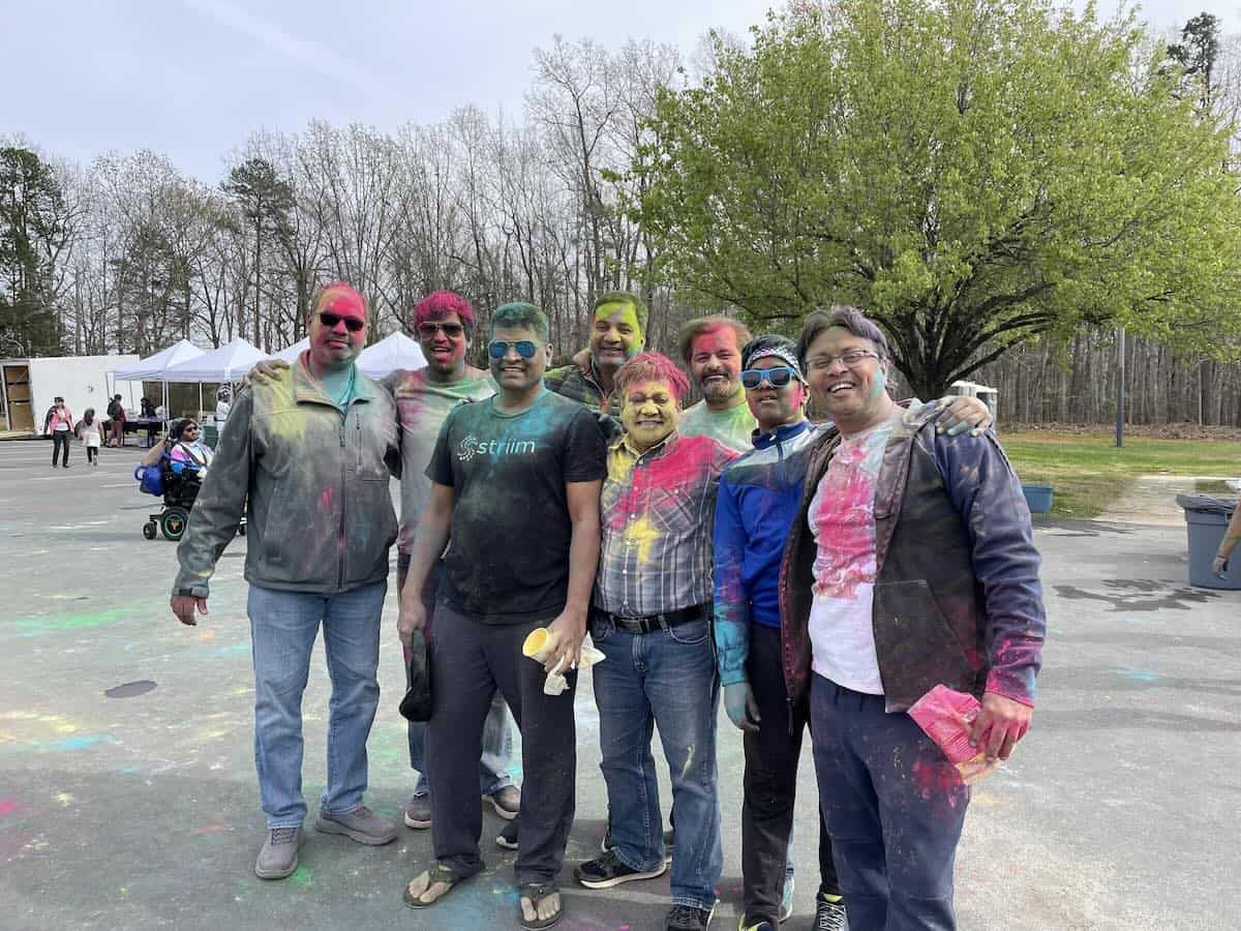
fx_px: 932
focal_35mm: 26
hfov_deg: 67.3
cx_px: 620
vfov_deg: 53.1
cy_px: 466
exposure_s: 1/1276
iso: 32
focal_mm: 4.2
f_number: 1.6
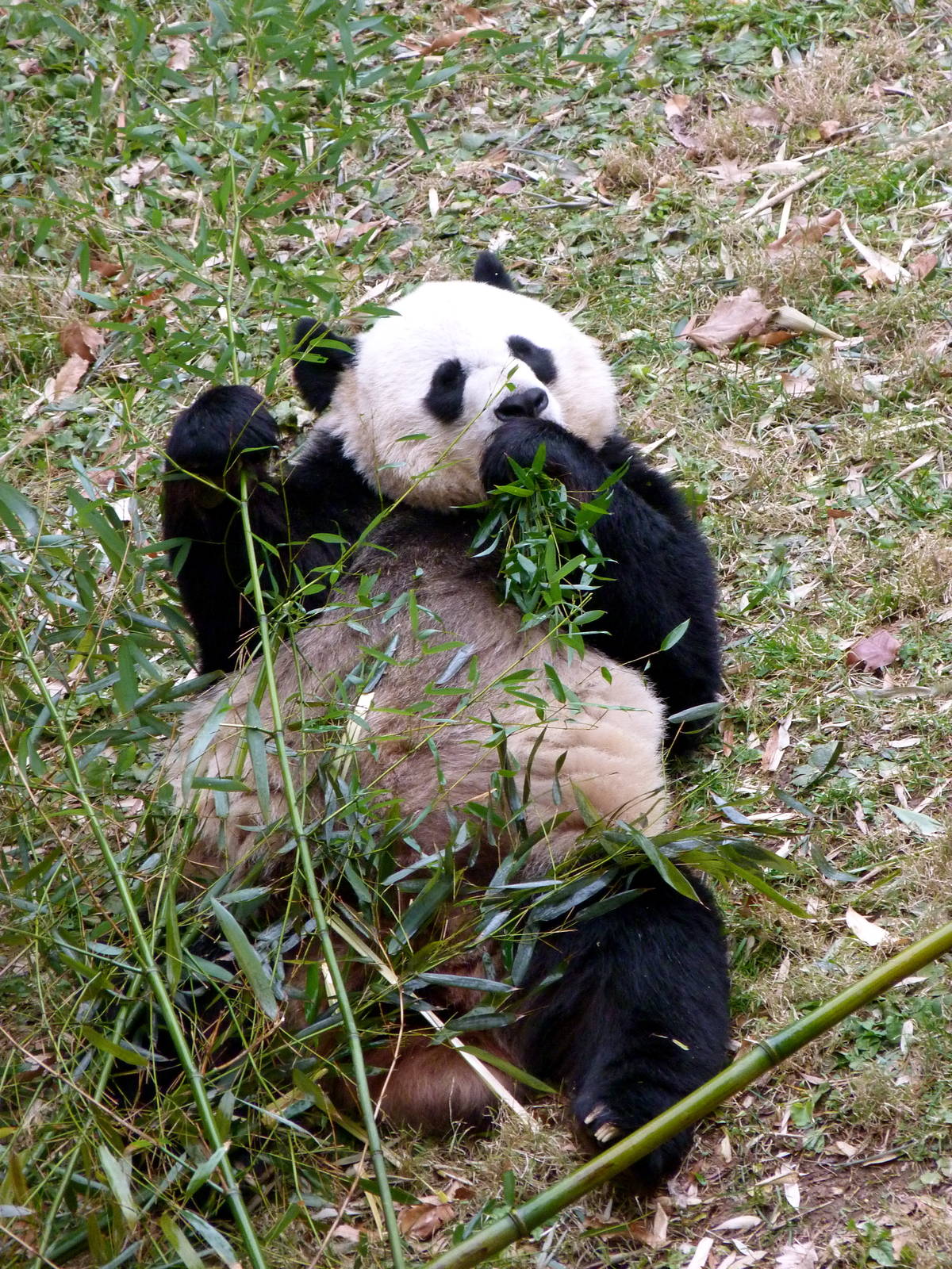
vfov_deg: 4.1
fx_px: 17674
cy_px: 634
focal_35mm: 482
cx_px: 476
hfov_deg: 3.1
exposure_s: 1/60
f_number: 4.5
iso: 400
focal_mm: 86.8
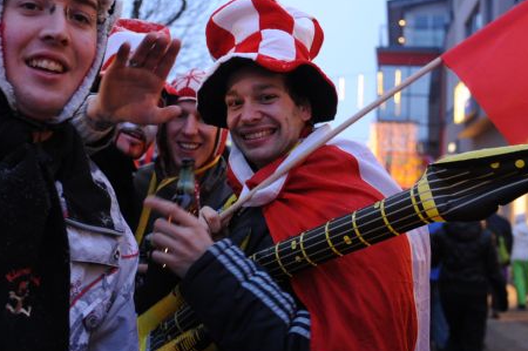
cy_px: 61
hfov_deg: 40.7
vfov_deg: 27.4
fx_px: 703
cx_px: 178
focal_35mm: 48
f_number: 2.8
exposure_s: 1/30
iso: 640
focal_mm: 24
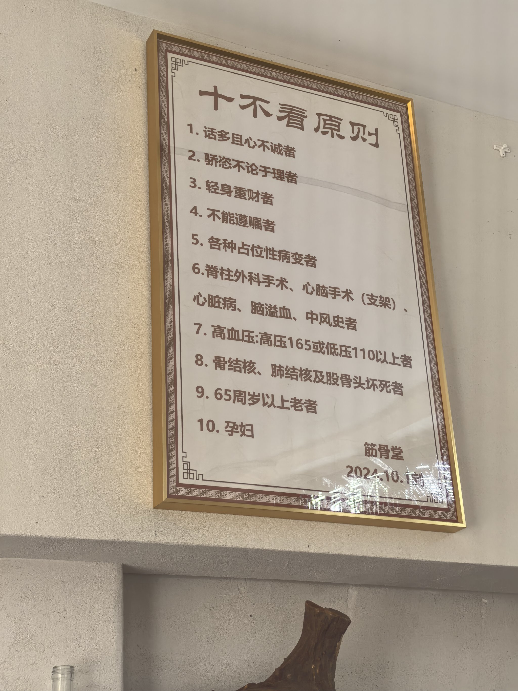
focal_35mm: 54
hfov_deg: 27.0
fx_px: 1078
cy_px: 346
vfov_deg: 35.5
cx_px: 259
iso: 400
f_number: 1.4
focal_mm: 6.98
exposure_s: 1/179
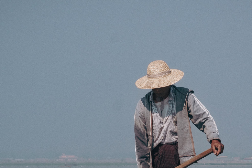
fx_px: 1854
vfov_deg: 5.2
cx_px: 165
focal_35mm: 265
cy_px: 157
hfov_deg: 7.8
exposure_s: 1/800
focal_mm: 85
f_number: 8
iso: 400
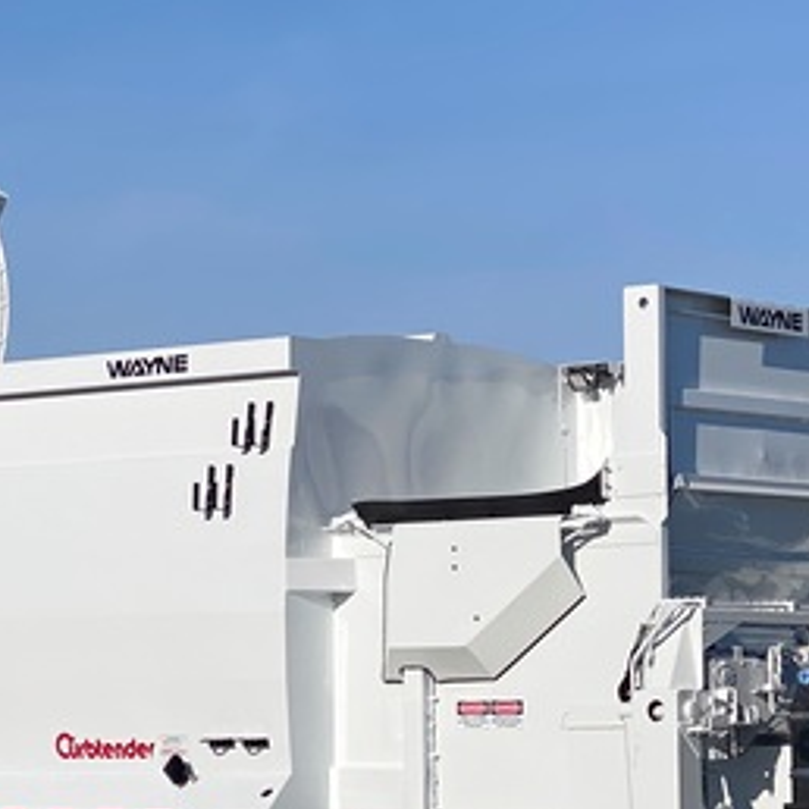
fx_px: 3675
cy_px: 346
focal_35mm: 139
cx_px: 542
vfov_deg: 12.6
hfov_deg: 12.5
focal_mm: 6
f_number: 2
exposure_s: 1/4348
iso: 25
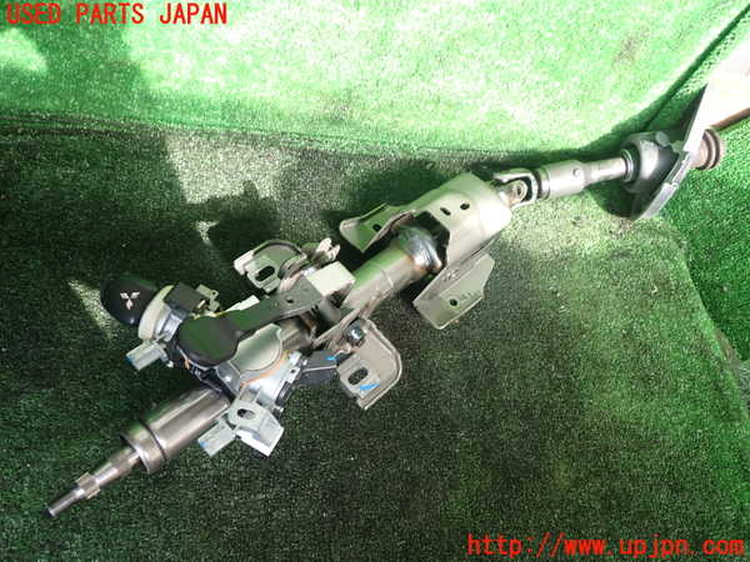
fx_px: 650
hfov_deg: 60.0
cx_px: 375
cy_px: 281
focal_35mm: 30
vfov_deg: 46.8
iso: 125
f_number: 2.3
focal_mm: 5.4
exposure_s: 1/60
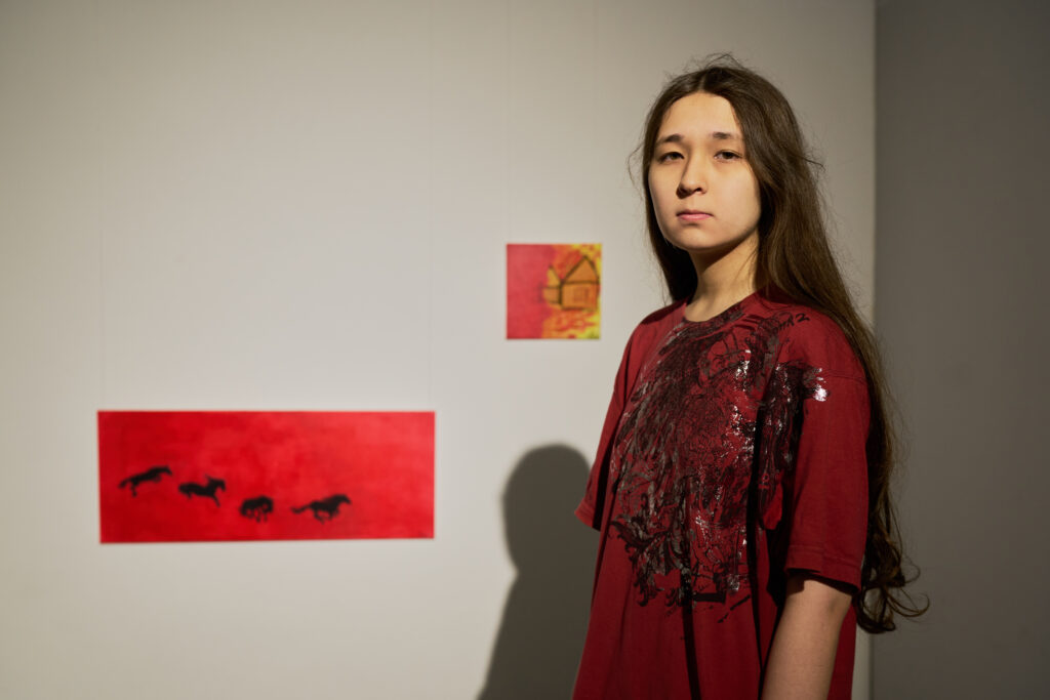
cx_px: 525
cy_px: 350
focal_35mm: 35
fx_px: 1021
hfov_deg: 54.4
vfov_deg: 37.9
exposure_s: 1/125
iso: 800
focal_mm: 35
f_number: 3.5
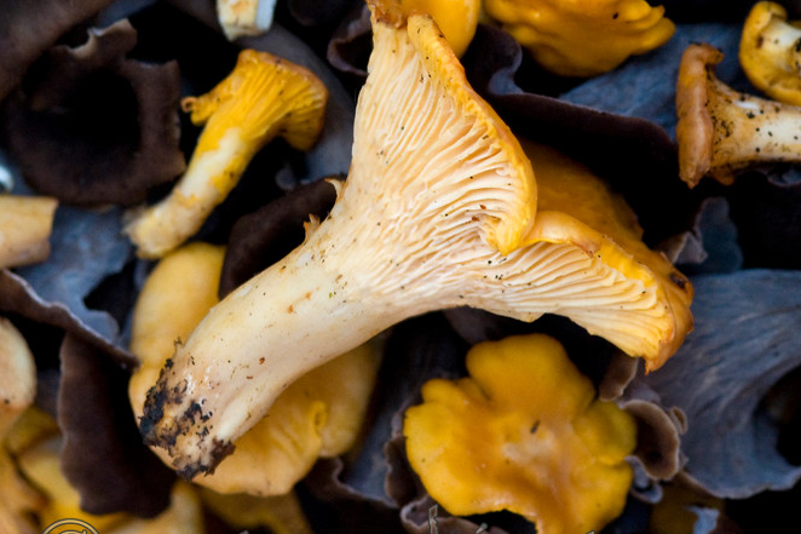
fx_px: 5288
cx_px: 400
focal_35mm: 238
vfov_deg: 5.8
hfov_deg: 8.7
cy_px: 42
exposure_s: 1/30
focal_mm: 105
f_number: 5.6
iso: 1000
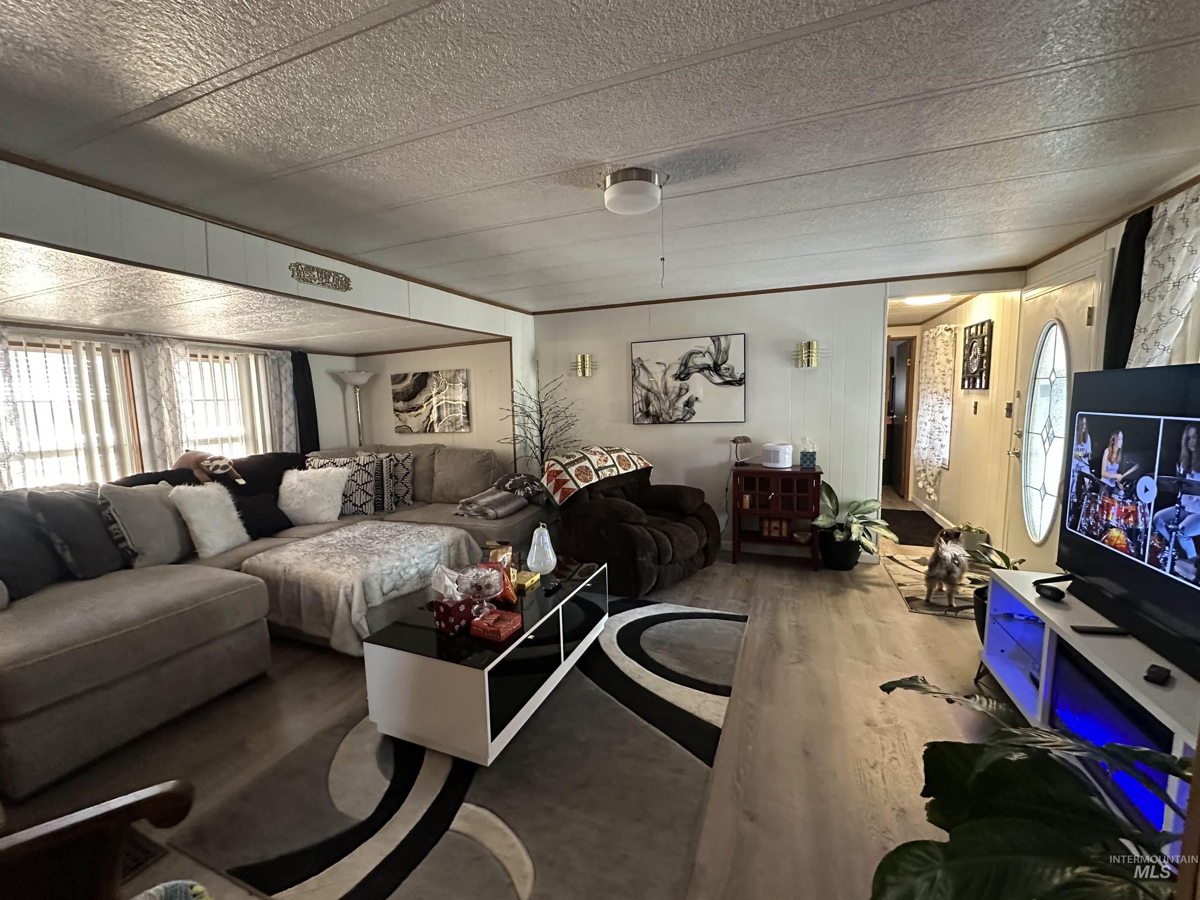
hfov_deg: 102.1
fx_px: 485
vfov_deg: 85.7
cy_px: 450
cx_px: 600
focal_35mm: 14
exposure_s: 1/60
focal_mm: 2.22
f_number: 2.2
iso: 800
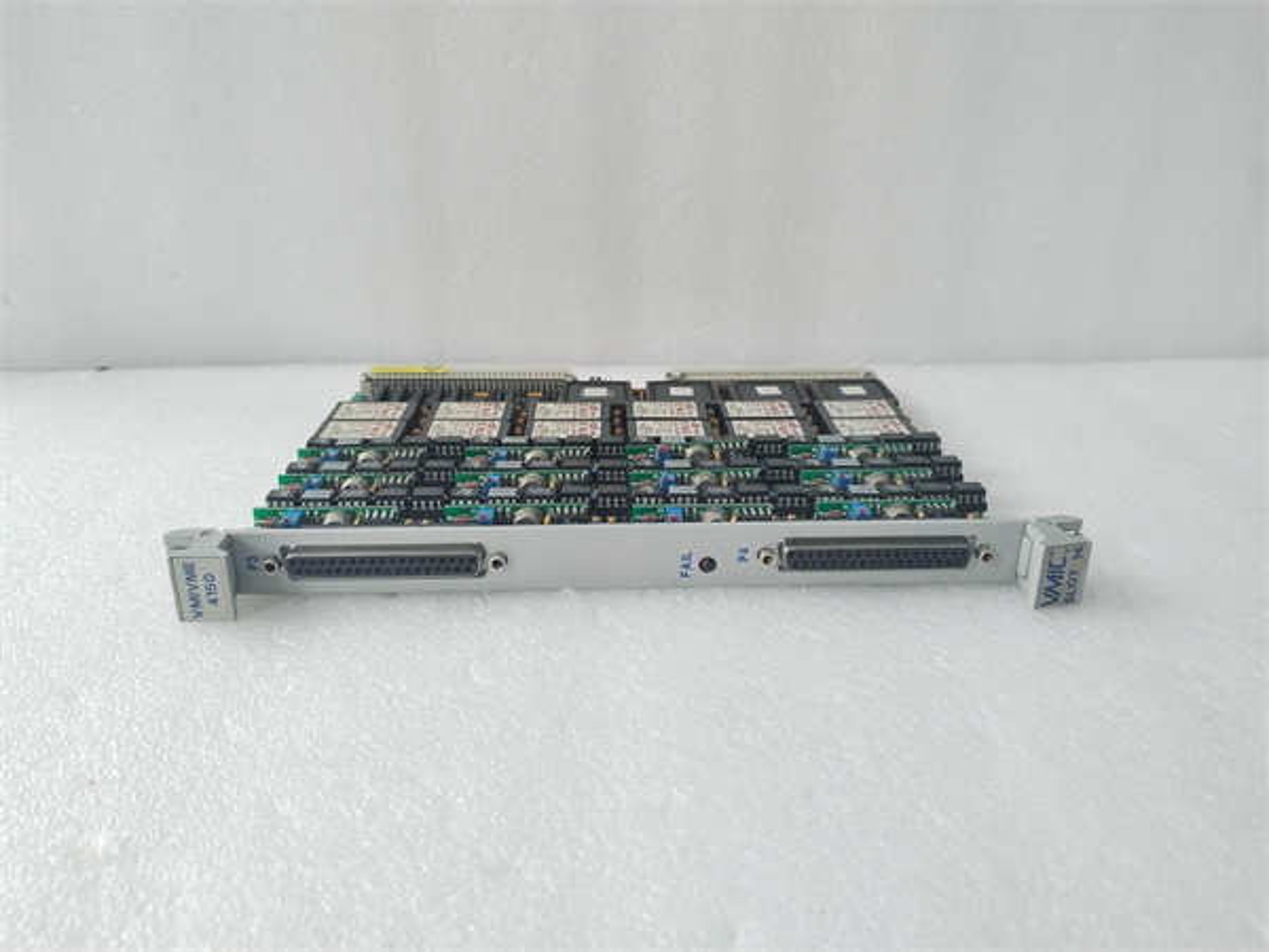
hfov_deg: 67.3
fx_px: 953
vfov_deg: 53.1
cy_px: 476
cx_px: 634
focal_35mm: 26
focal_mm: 4.75
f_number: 1.8
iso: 179
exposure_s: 1/100
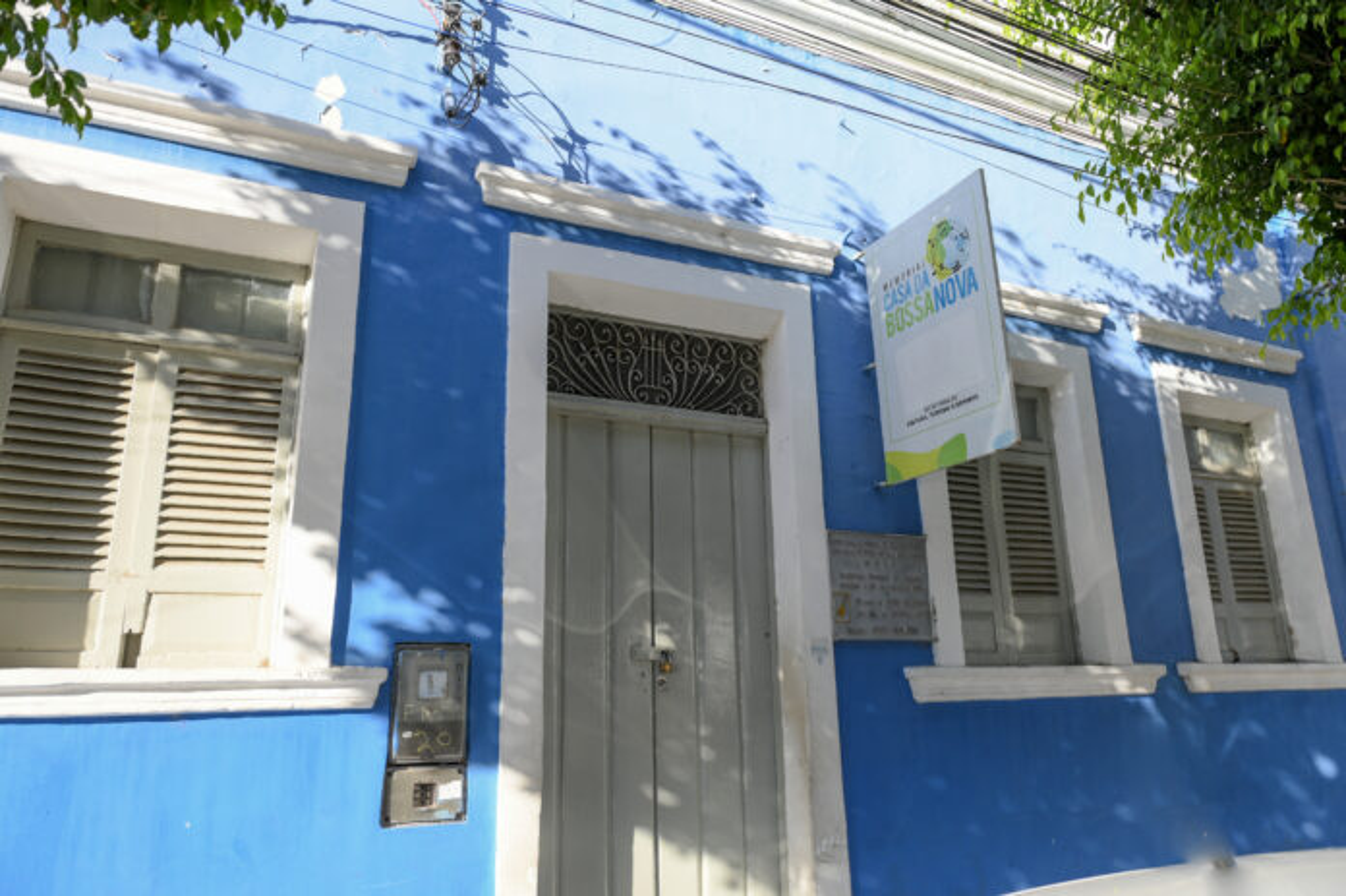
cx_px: 673
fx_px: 897
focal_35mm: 24
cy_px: 448
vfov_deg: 53.1
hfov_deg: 73.8
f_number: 3.5
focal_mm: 24
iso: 100
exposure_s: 1/400
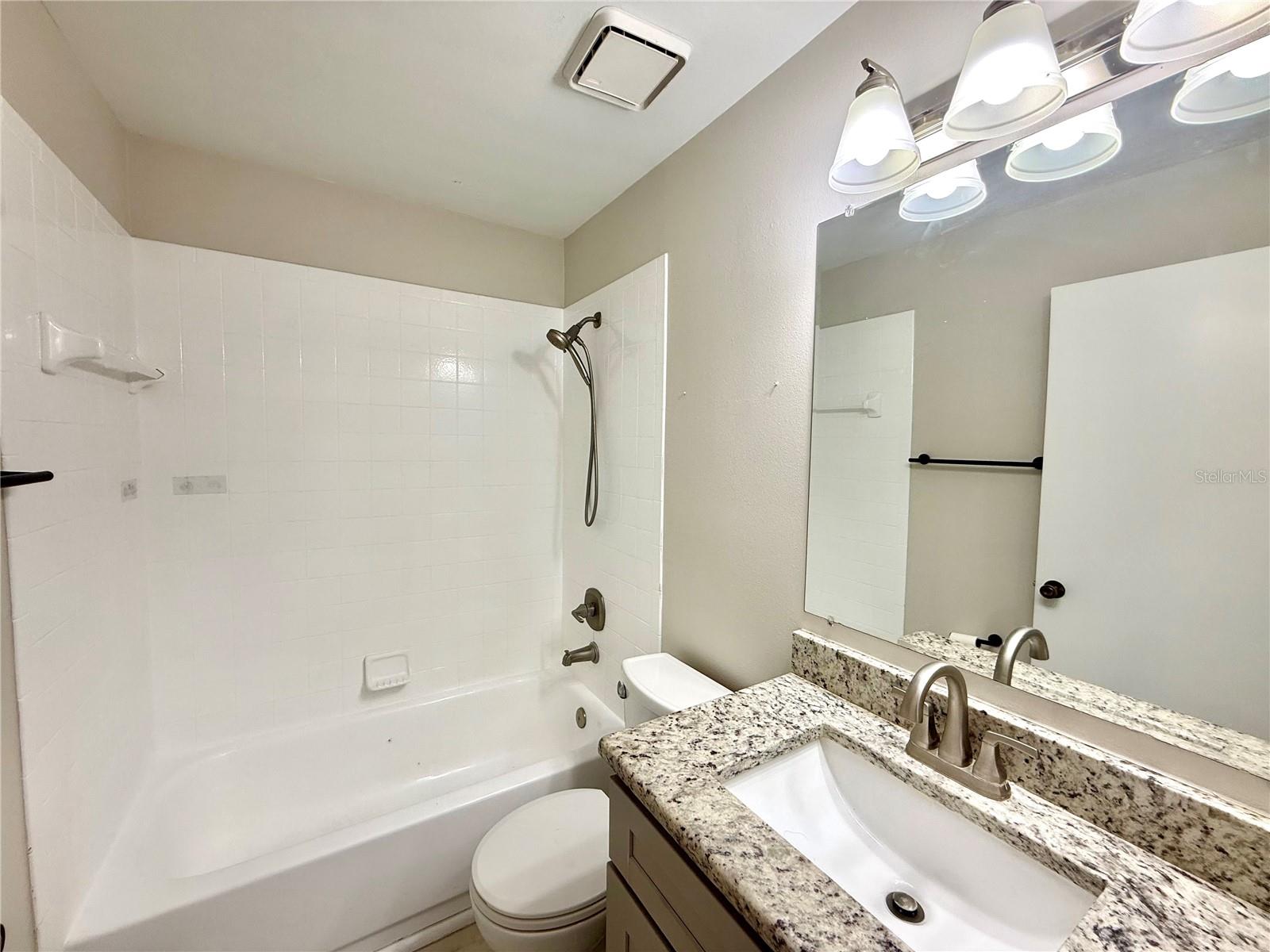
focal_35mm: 14
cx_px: 635
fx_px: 514
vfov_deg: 85.7
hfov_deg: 102.1
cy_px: 476
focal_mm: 2.22
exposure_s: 1/99
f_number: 2.2
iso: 100
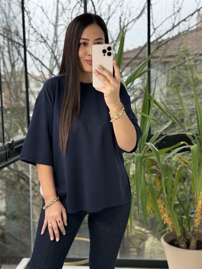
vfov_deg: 39.7
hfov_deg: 30.3
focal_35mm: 48
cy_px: 134
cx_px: 101
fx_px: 373
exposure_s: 1/249
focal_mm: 6.76
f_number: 1.78
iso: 80
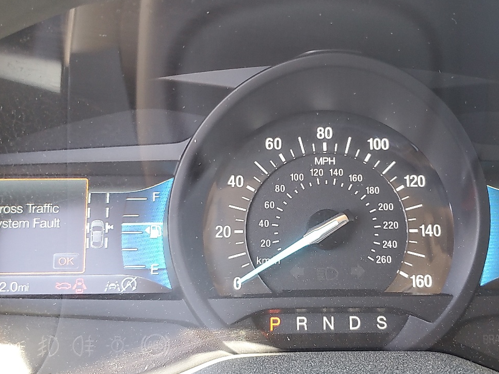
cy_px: 214
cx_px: 300
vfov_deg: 33.6
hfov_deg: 43.6
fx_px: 620
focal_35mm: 43
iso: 142
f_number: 1.5
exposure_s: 1/60.2
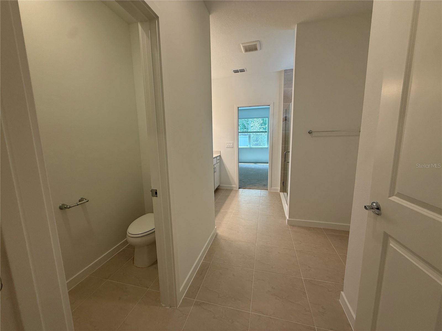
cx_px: 221
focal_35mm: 14
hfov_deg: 102.1
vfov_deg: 85.7
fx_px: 179
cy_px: 166
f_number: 2.2
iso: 80
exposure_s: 1/120
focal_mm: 2.22
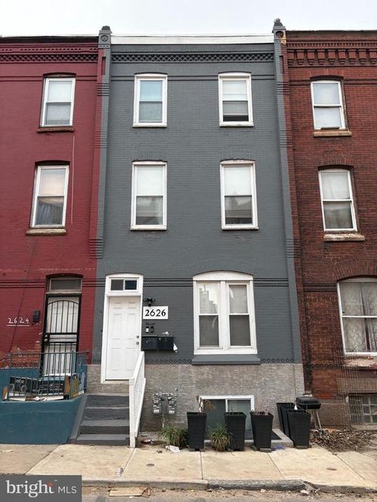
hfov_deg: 53.0
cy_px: 251
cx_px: 188
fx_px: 378
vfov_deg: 67.3
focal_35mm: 26
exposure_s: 1/121
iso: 64
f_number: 1.6
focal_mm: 5.96
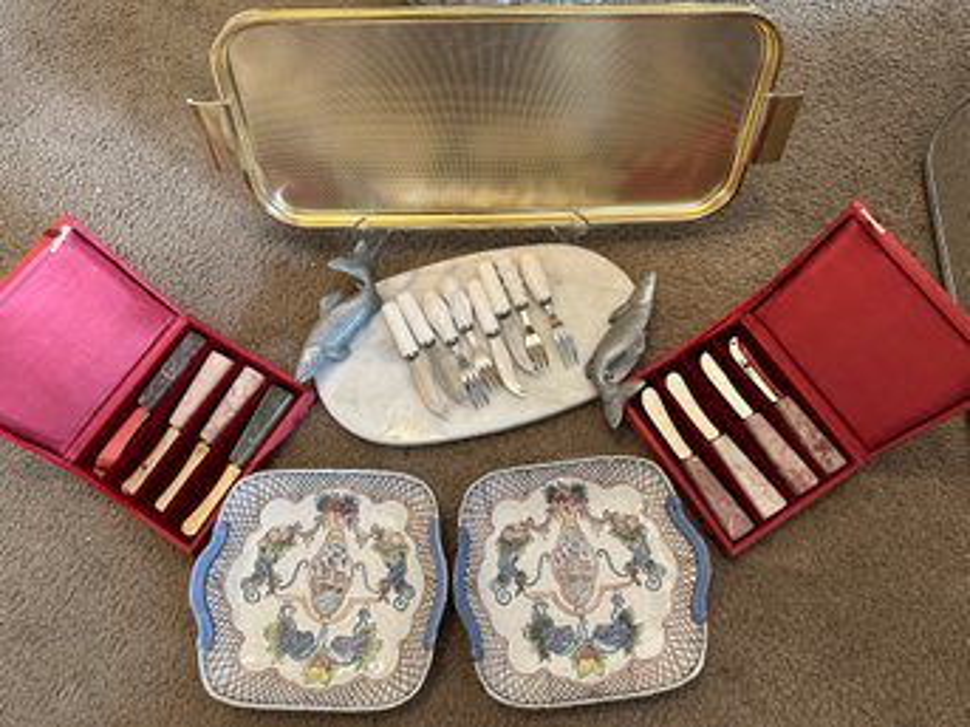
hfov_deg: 71.6
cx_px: 485
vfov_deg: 56.8
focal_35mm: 24
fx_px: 672
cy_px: 364
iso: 320
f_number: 1.78
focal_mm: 6.86
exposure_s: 1/60
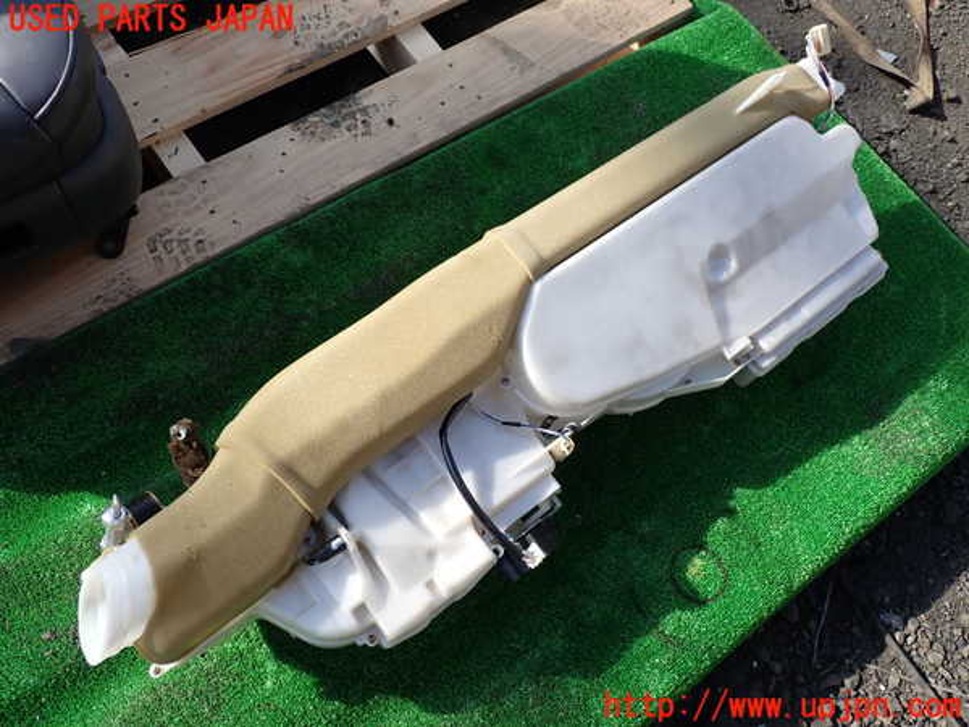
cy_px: 364
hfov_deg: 60.0
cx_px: 484
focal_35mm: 30
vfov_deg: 46.8
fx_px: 840
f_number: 3.2
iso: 100
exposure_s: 1/500
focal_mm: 5.4
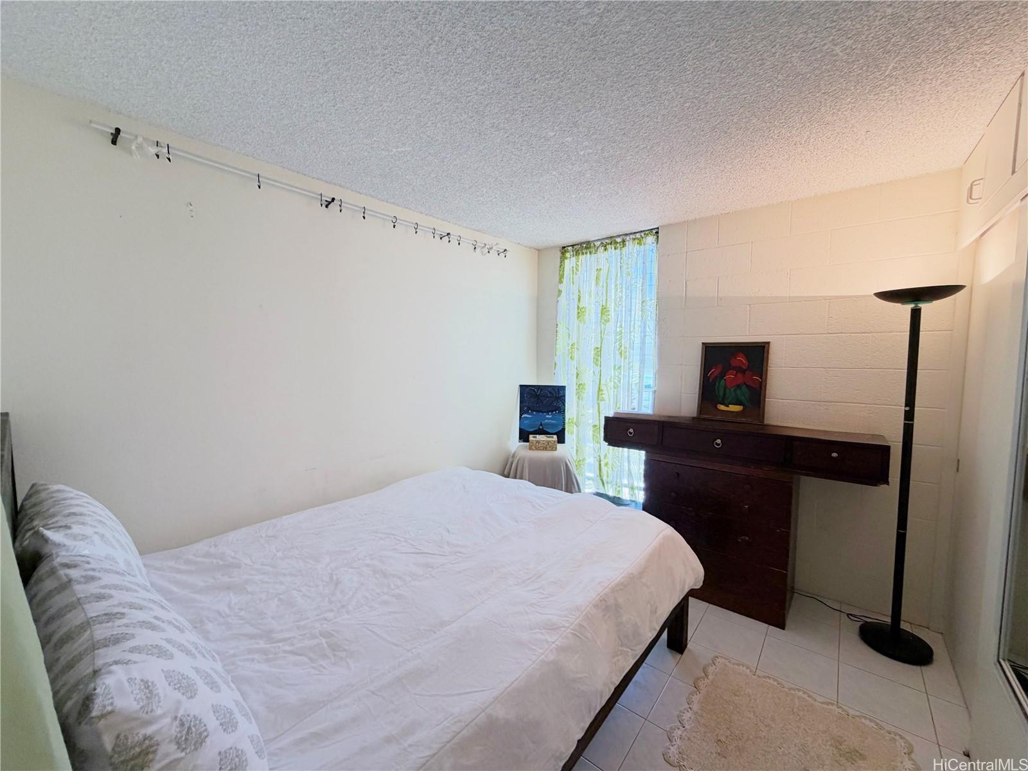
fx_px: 416
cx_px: 514
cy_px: 386
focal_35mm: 14
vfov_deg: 85.7
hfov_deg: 102.1
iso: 200
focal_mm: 2.22
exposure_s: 1/120
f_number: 2.2
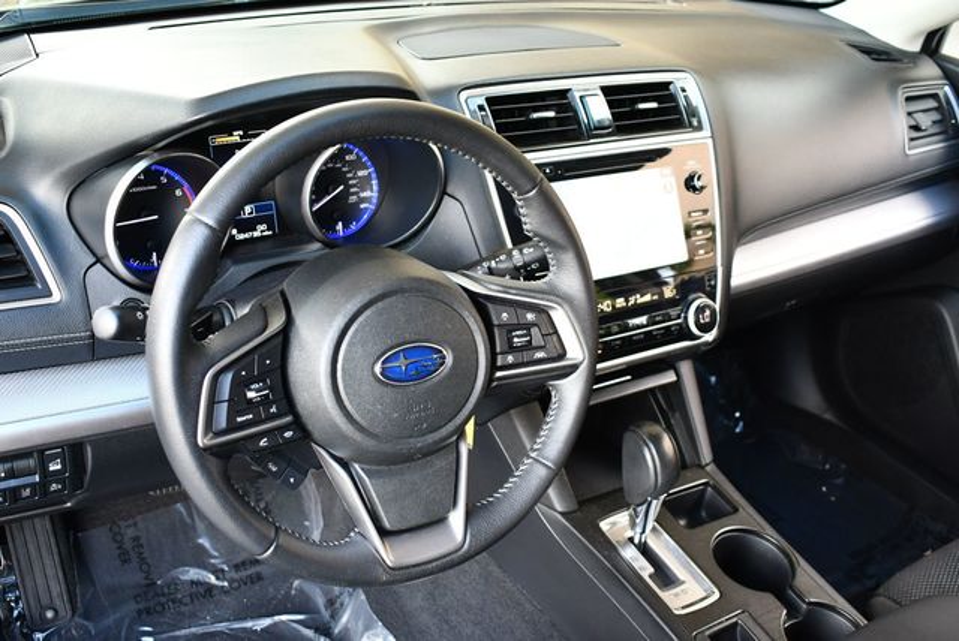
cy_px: 320
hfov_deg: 48.4
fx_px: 1066
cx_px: 480
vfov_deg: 33.5
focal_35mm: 40
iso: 1000
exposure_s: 1/125
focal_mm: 20
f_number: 3.8
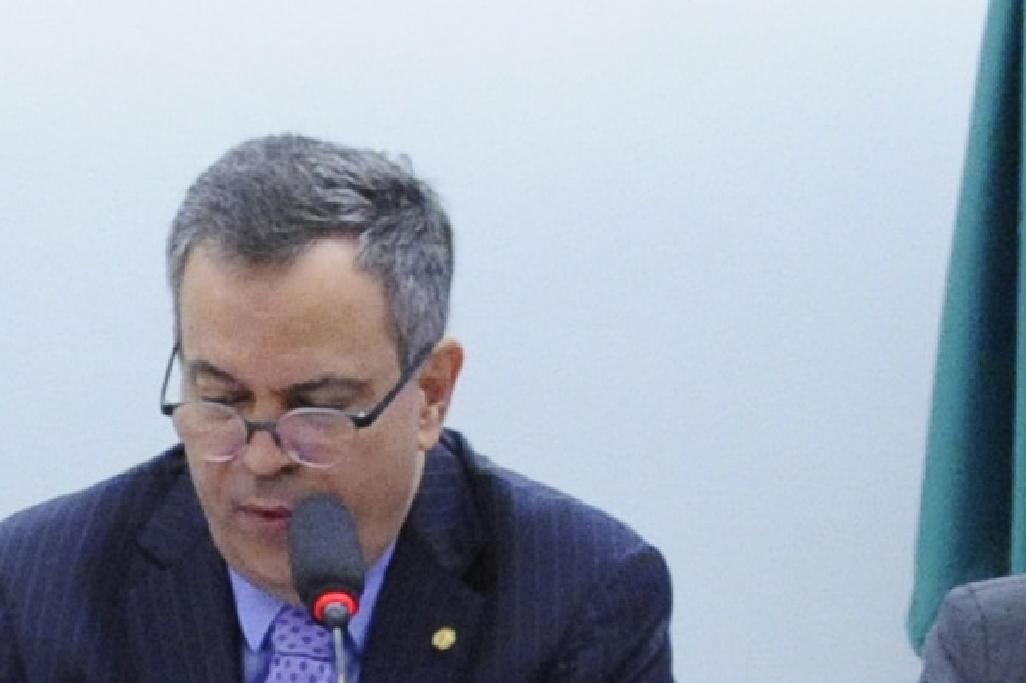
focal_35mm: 569
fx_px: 16207
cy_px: 1019
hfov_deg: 3.6
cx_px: 263
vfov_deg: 2.4
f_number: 6.3
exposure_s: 1/200
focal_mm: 80
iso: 3200
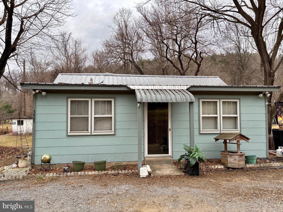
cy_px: 106
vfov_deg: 53.1
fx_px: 213
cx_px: 142
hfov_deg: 67.3
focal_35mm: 26
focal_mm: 5.96
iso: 50
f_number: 1.6
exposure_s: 1/400
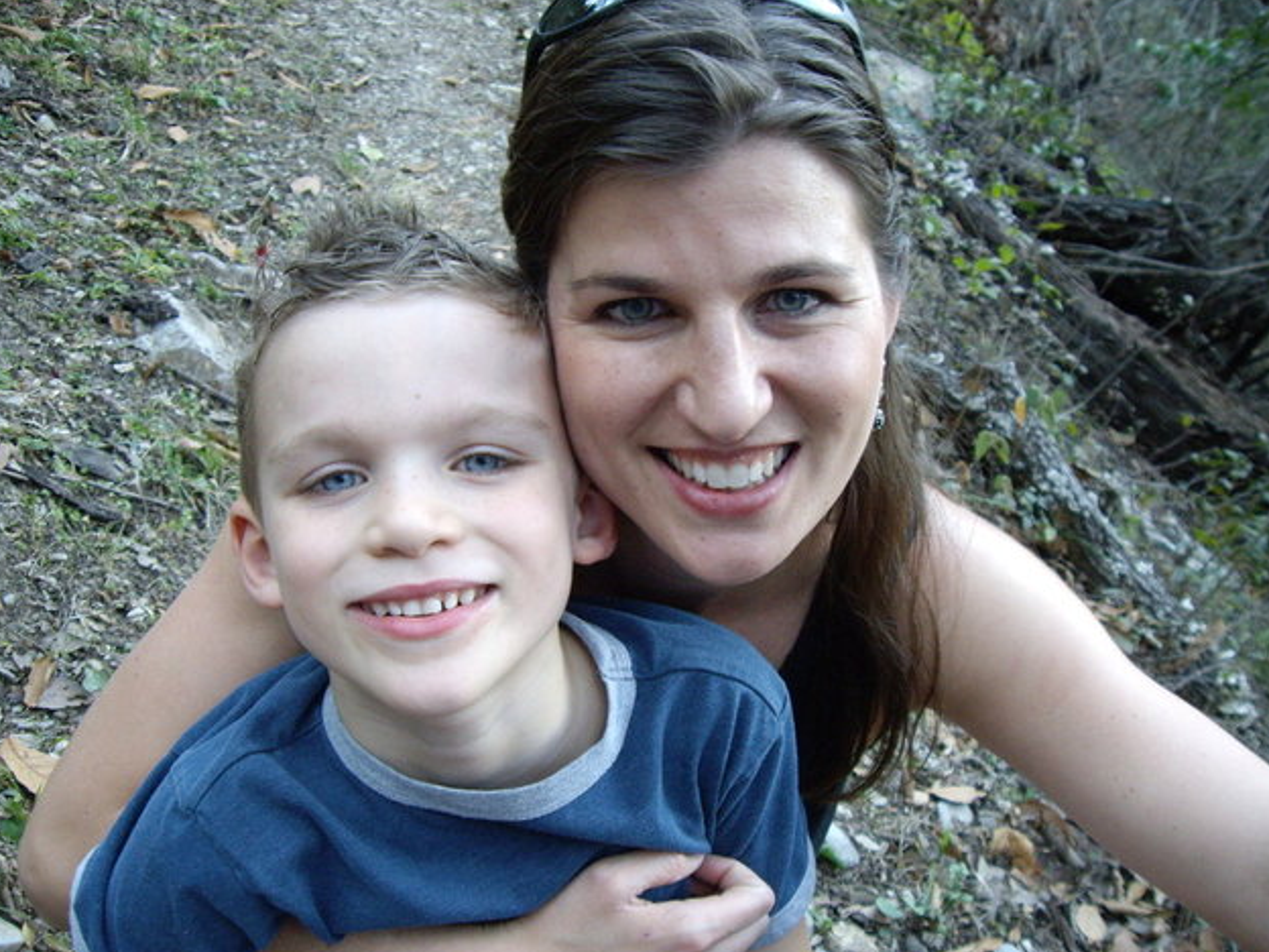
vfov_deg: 36.8
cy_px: 478
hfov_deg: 47.9
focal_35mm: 39
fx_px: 1430
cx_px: 637
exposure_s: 1/60
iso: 200
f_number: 2.7
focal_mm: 6.2
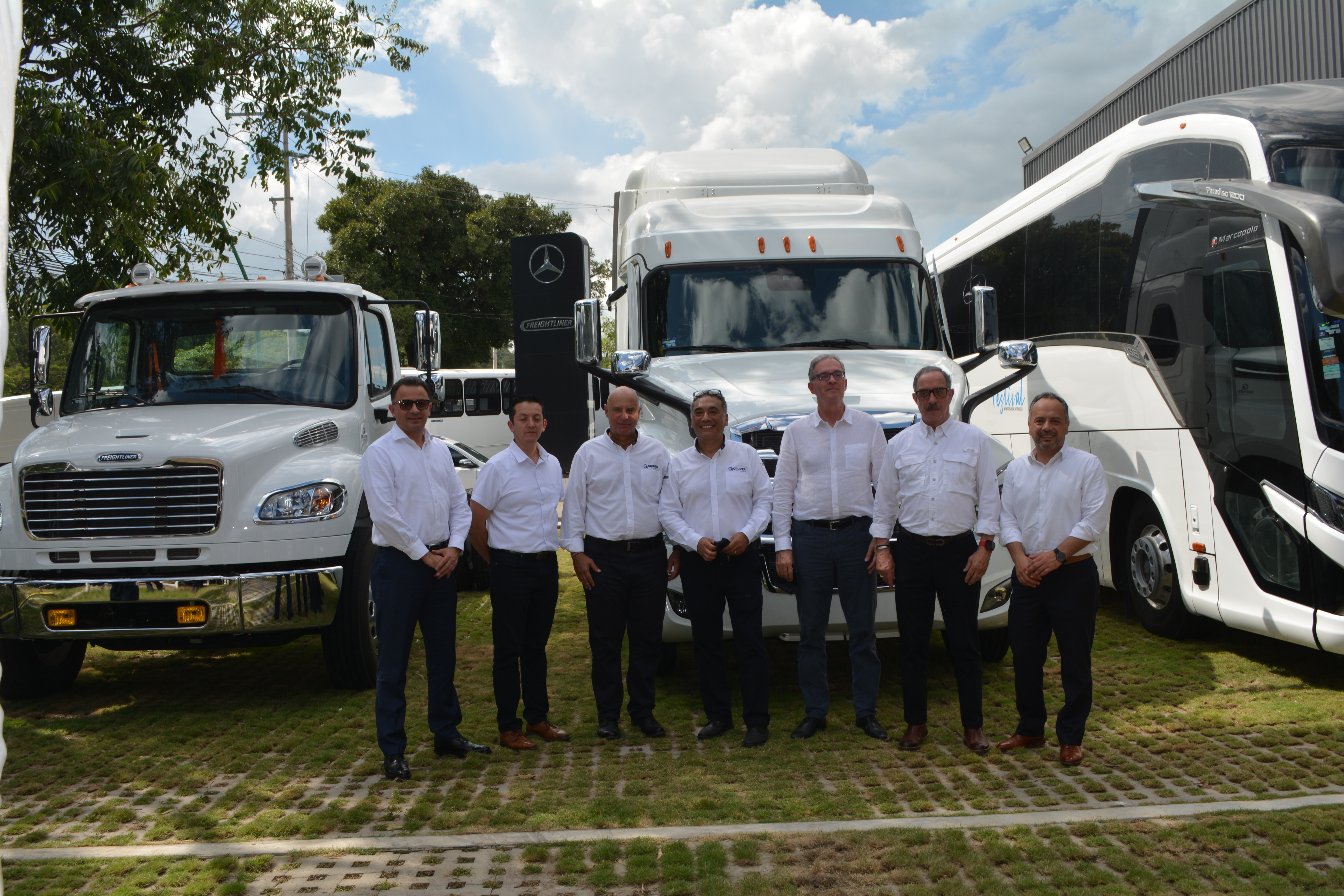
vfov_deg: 40.0
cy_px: 448
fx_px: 1232
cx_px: 672
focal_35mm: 33
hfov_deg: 57.2
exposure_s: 1/200
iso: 100
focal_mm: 22
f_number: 9
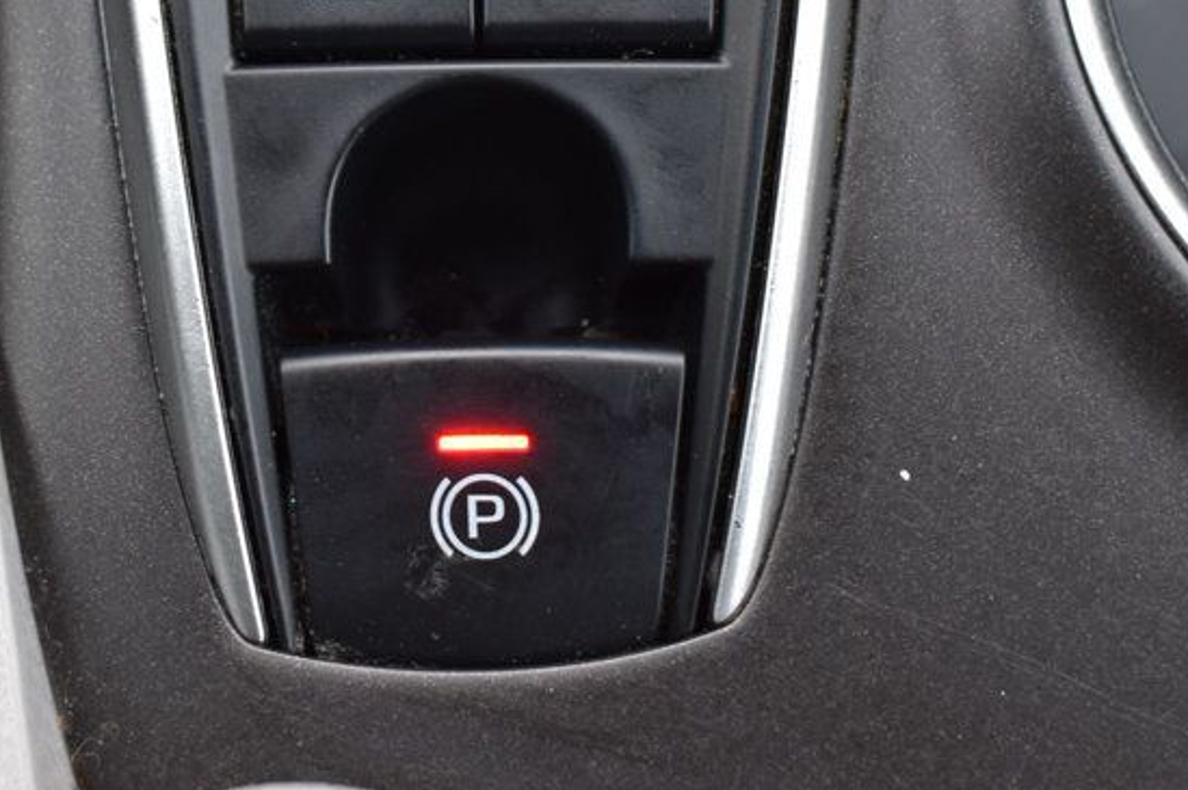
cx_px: 470
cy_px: 58
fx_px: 2769
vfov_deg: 16.0
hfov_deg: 24.2
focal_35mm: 84
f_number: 7.1
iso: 400
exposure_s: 1/25
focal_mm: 30
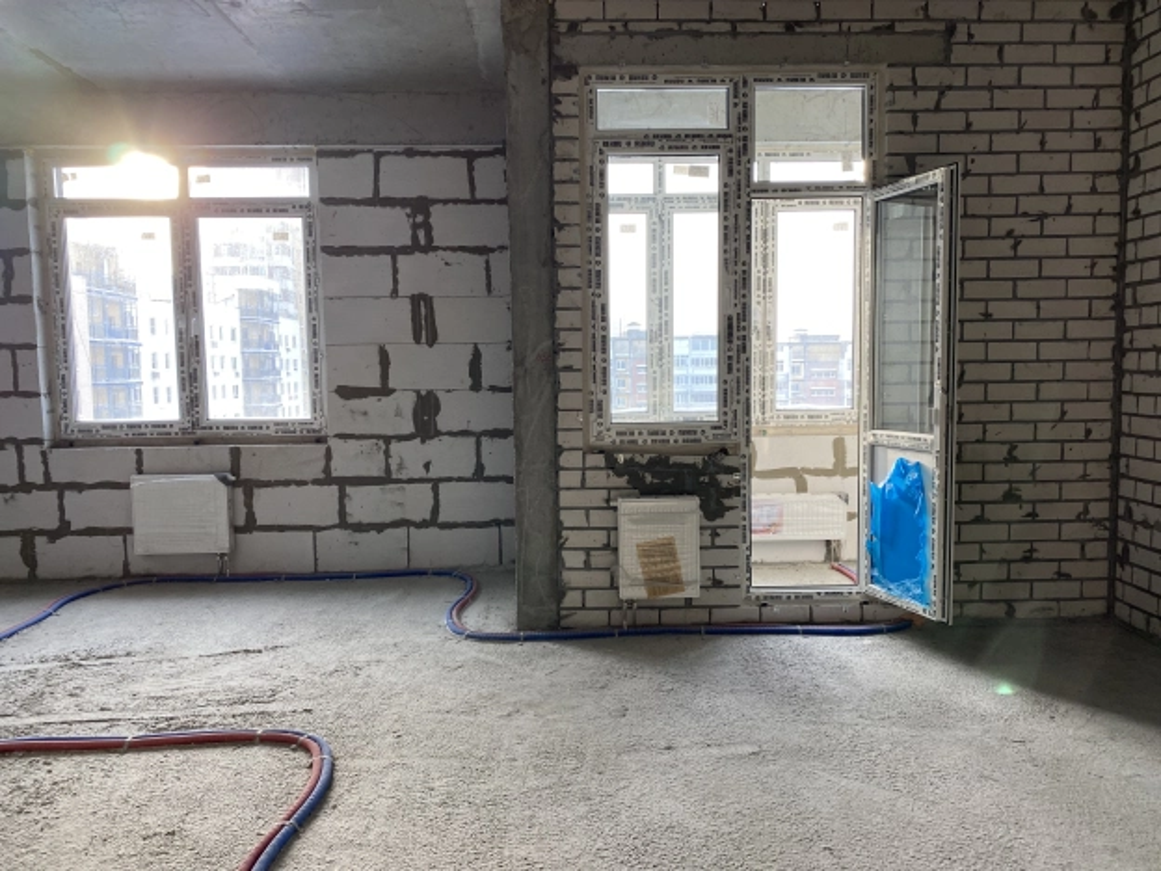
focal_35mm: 26
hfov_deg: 67.3
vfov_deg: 53.1
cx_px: 580
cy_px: 436
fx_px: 872
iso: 64
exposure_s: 1/122
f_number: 1.8
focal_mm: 4.25
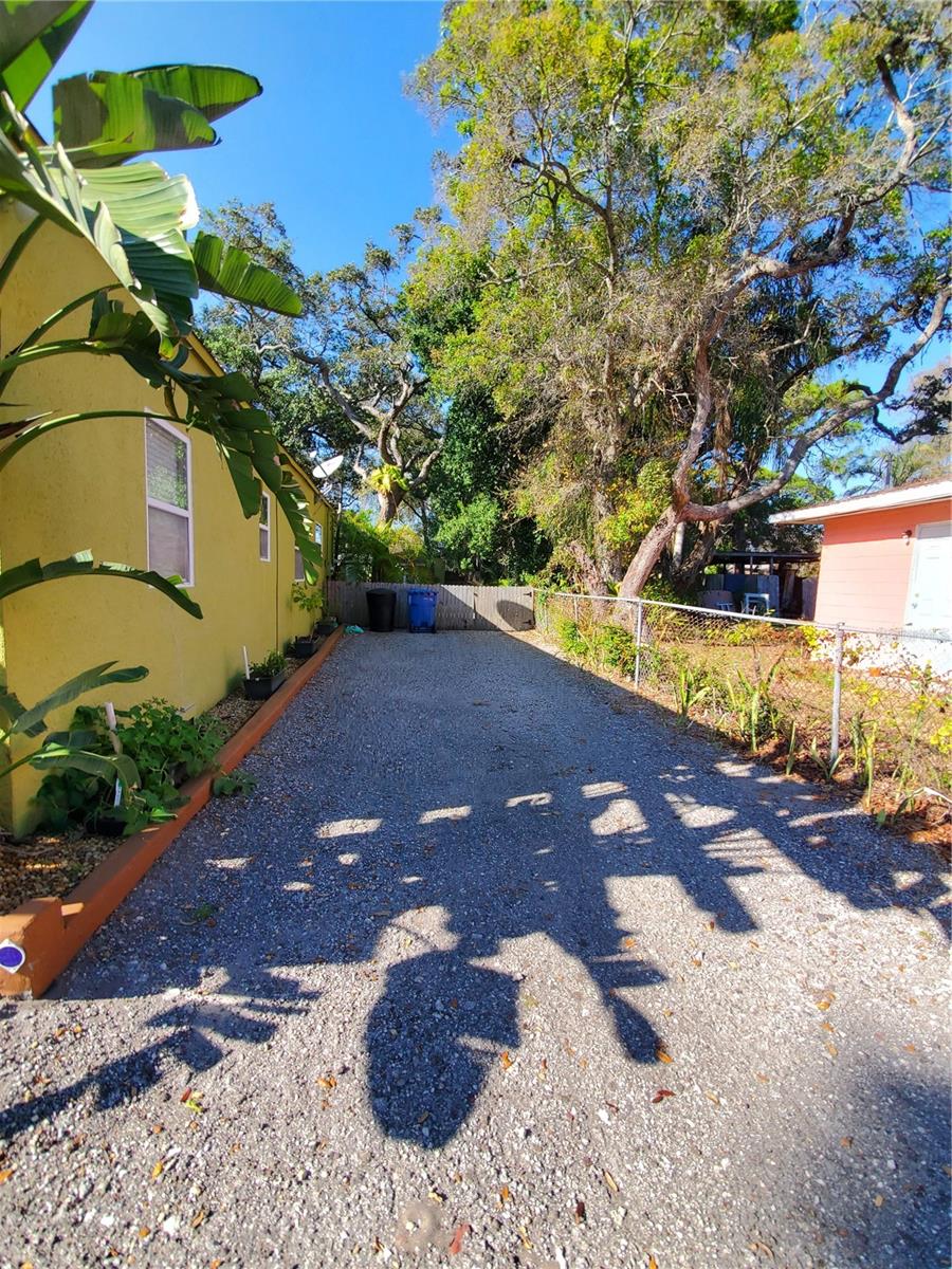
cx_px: 476
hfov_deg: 89.9
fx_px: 477
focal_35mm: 13
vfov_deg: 106.2
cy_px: 634
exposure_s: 1/380
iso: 50
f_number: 2.2
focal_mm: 1.8
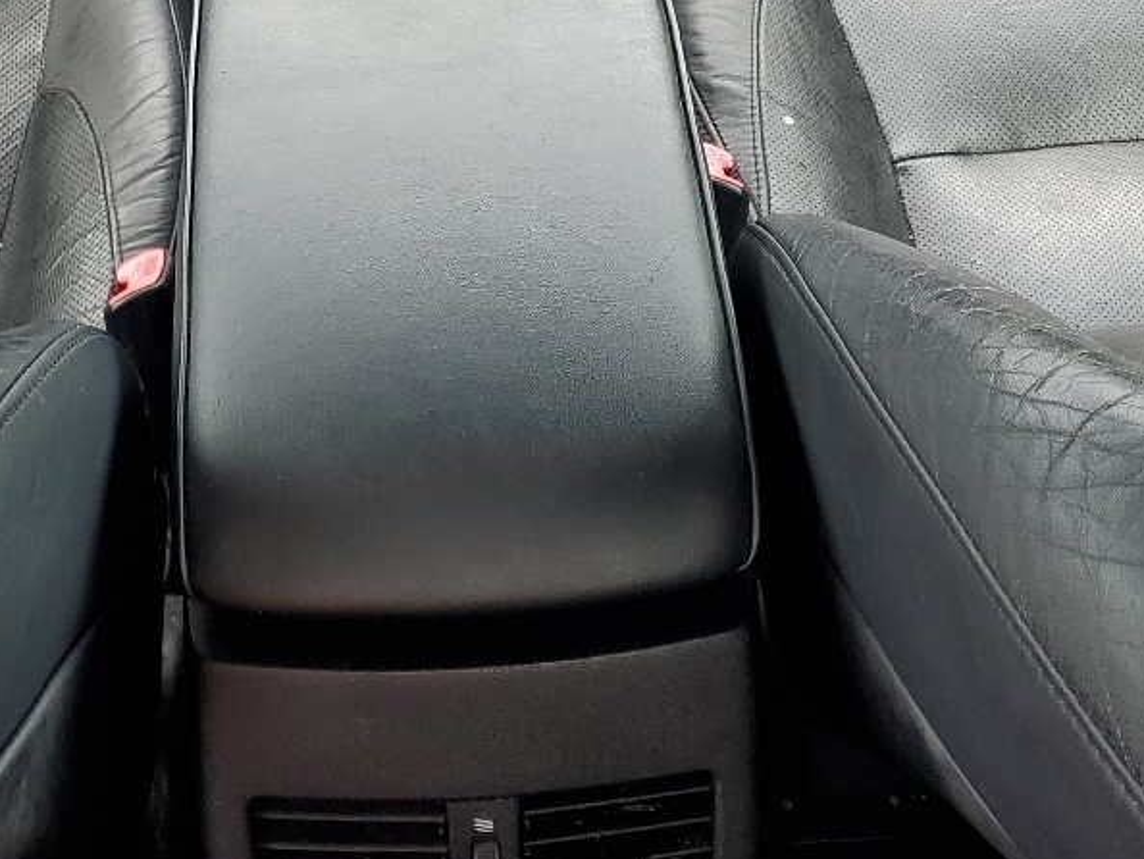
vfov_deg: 20.1
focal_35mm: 70
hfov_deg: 27.7
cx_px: 416
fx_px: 2314
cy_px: -83
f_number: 1.5
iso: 50
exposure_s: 1/192
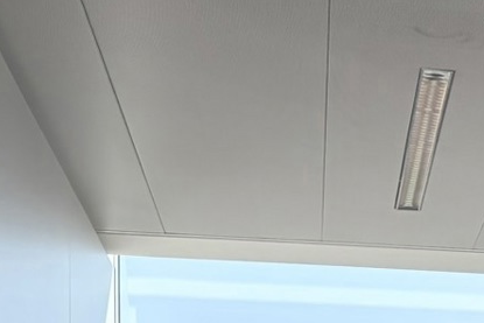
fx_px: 1681
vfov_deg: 10.0
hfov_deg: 15.5
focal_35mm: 125
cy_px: 689
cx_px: 658
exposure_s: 1/1667
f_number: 1.6
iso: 50
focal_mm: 5.96
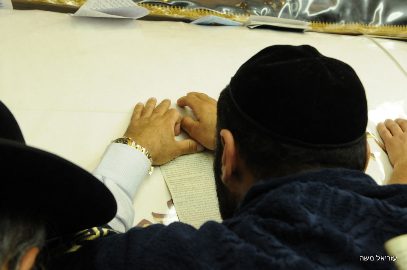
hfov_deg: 41.2
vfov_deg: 28.0
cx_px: 204
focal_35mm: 48
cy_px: 135
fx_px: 542
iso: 1000
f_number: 5.6
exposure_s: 1/100
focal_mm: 32
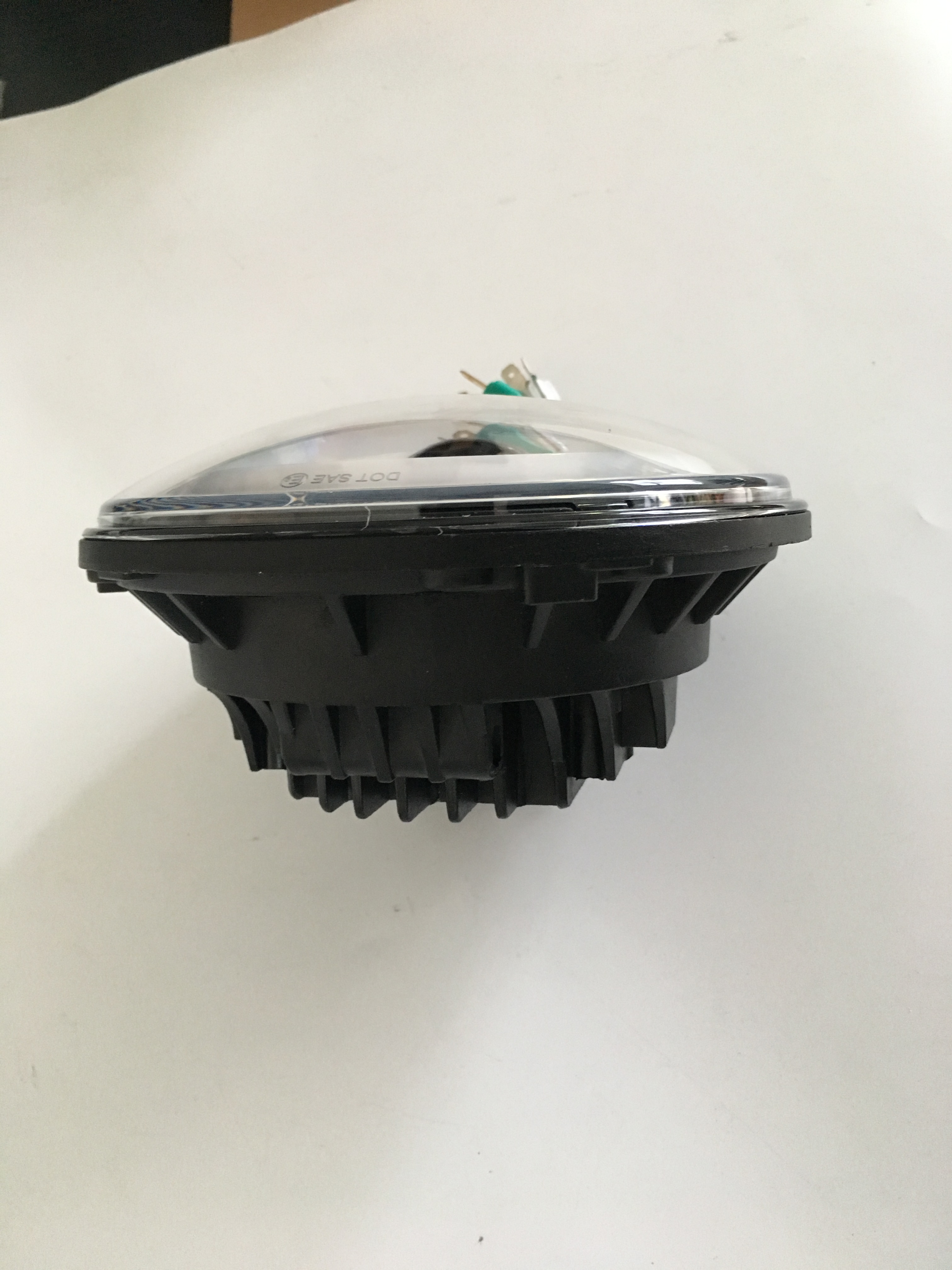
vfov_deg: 61.7
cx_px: 476
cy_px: 635
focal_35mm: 29
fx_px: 1063
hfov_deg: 48.2
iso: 200
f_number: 2.2
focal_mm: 4.15
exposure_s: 1/25
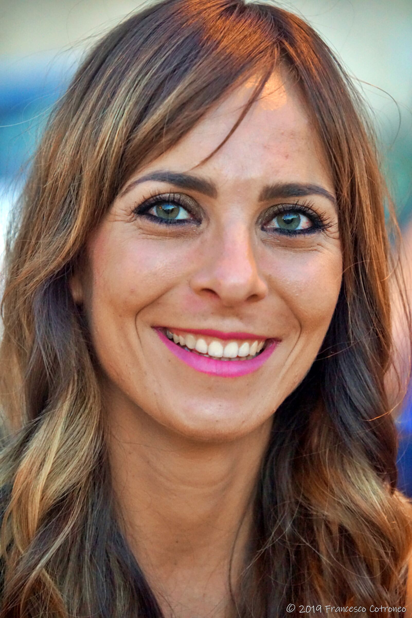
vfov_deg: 10.3
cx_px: 206
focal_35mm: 200
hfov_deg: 6.9
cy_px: 309
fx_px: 3430
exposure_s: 1/100
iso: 6400
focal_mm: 200
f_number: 5
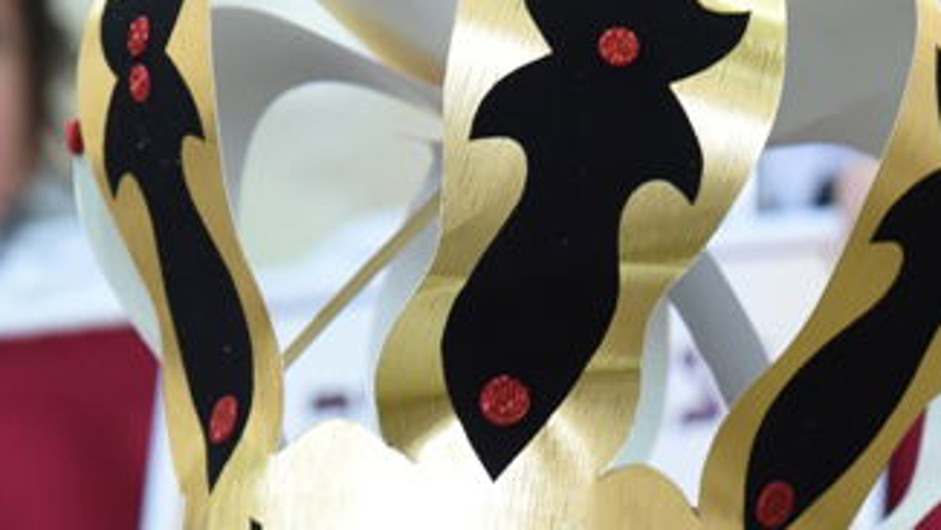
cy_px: 778
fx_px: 11530
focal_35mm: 462
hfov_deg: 4.7
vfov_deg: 2.6
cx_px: 313
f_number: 4.5
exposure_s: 1/100
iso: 1600
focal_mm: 140
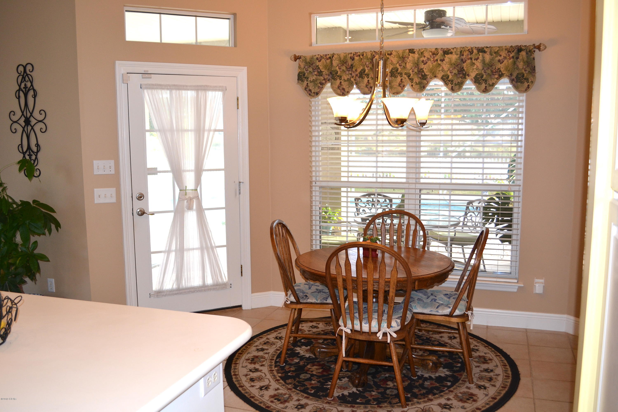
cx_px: 309
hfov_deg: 57.2
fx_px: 566
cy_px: 206
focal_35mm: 33
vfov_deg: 40.0
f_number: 4
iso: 400
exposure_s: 1/100
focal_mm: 22
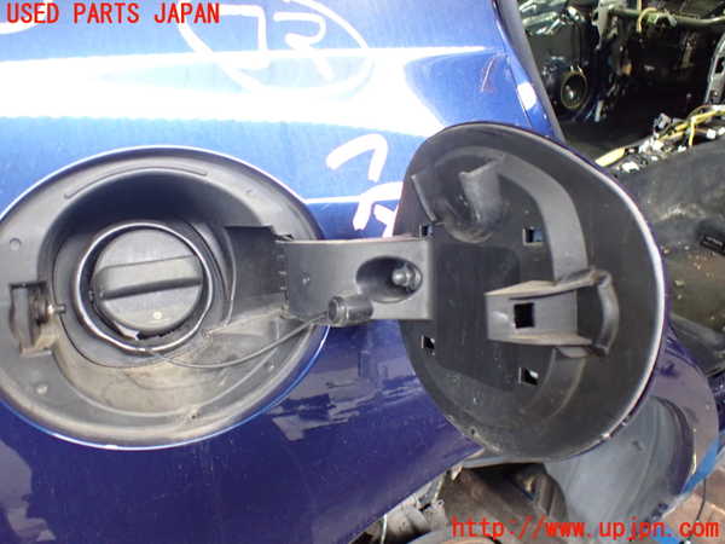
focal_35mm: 30
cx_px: 362
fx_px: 628
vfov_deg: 46.8
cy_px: 272
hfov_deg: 60.0
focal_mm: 5.4
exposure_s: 1/40
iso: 800
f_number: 2.3
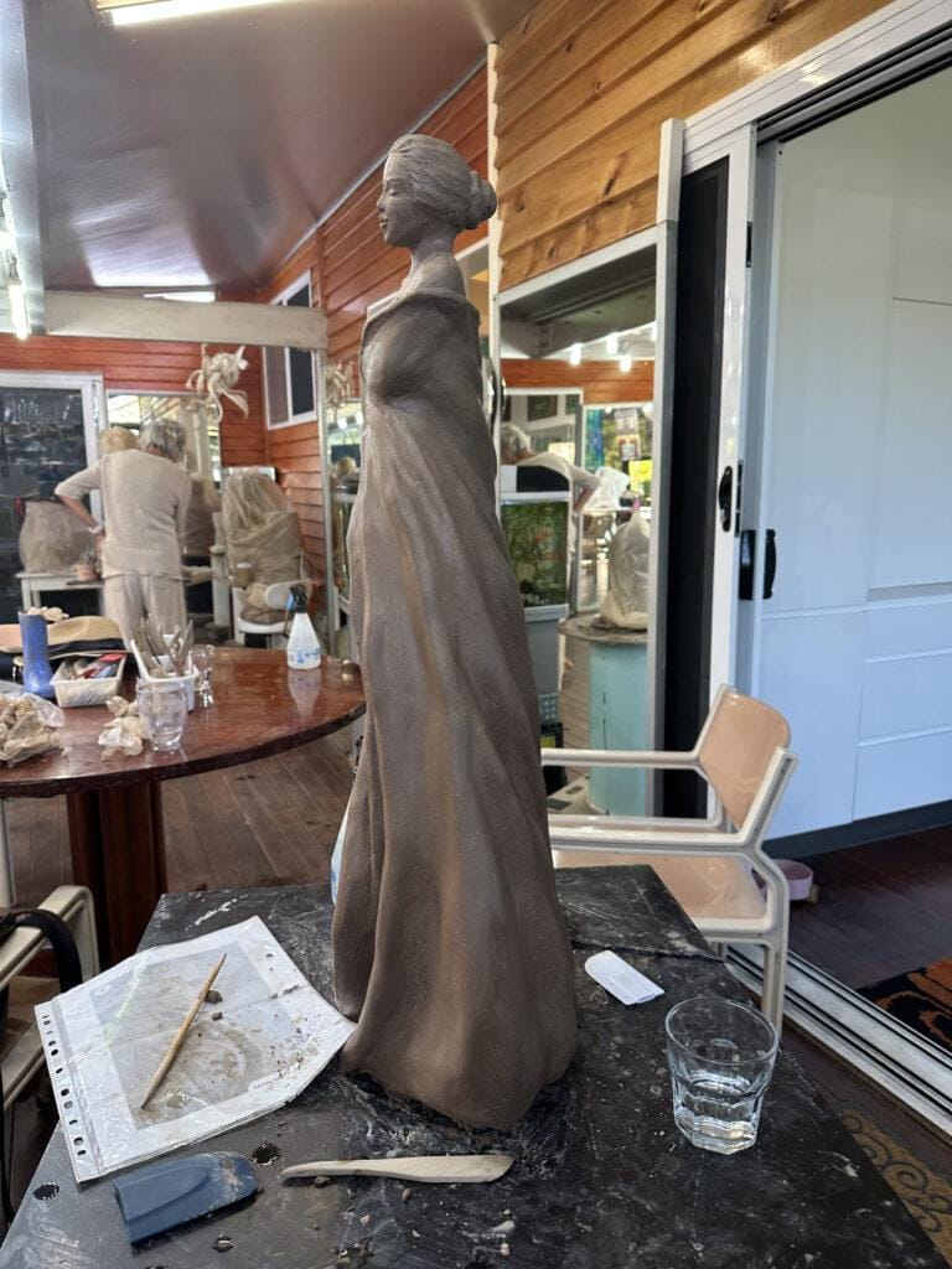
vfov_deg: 71.6
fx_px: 880
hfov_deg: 56.8
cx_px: 476
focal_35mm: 24
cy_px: 634
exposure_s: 1/100
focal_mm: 6.86
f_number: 1.78
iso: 100
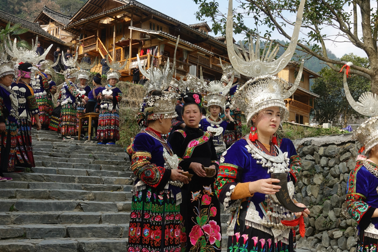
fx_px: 493
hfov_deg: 41.8
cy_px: 130
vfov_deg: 28.6
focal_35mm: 47
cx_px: 220
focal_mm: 12.06
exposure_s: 1/200
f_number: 5.6
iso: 125
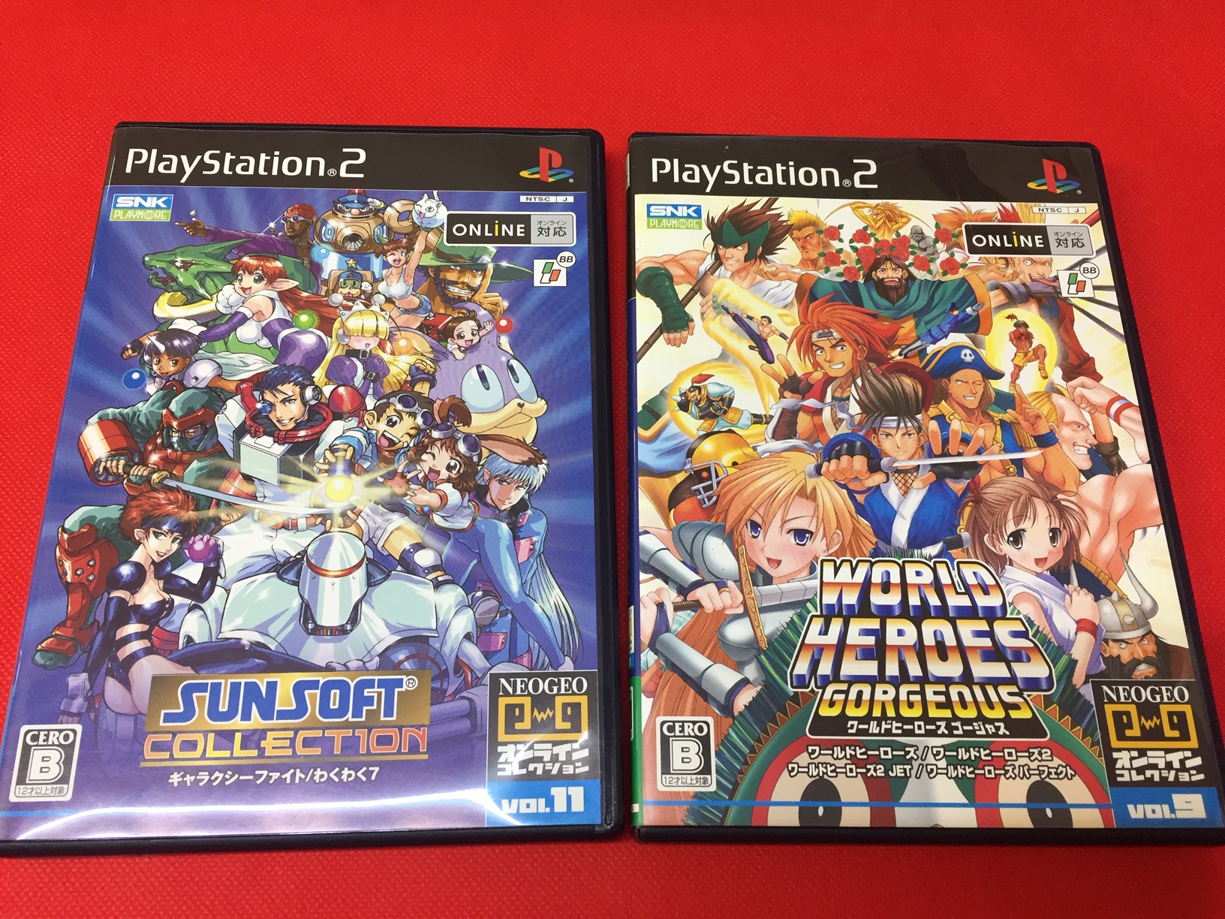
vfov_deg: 48.2
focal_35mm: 29
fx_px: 1026
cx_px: 612
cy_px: 460
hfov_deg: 61.7
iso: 40
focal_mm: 4.15
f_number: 2.2
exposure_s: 1/30
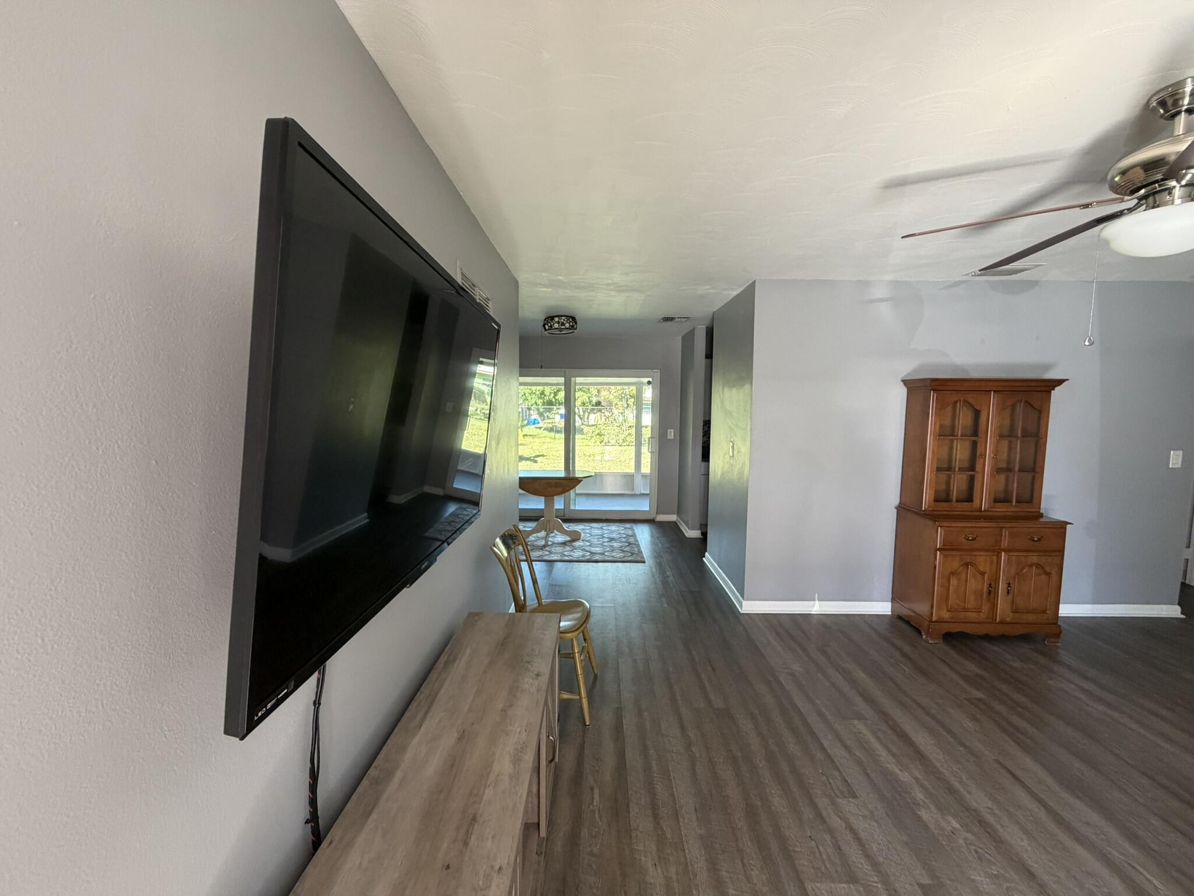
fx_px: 483
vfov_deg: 85.7
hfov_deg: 102.1
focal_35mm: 14
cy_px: 448
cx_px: 597
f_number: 2.2
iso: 320
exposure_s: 1/121
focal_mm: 2.22
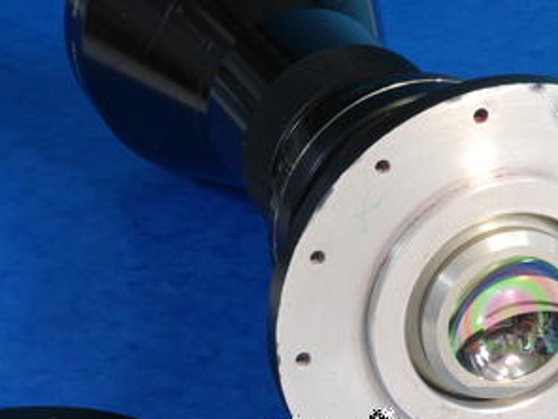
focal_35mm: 165
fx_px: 2660
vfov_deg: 9.0
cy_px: 232
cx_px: 337
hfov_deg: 12.0
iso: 800
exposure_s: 1/1.6
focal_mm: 61
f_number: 22
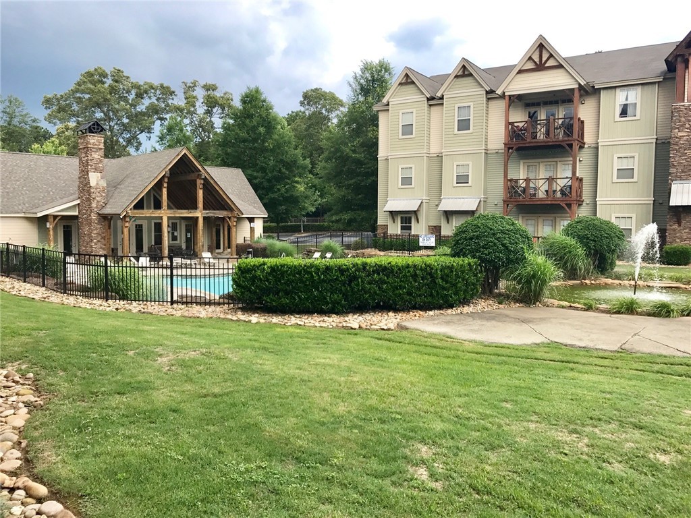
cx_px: 346
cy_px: 259
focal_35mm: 28
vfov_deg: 49.7
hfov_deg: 63.4
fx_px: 559
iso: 20
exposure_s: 1/435
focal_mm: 3.99
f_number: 1.8
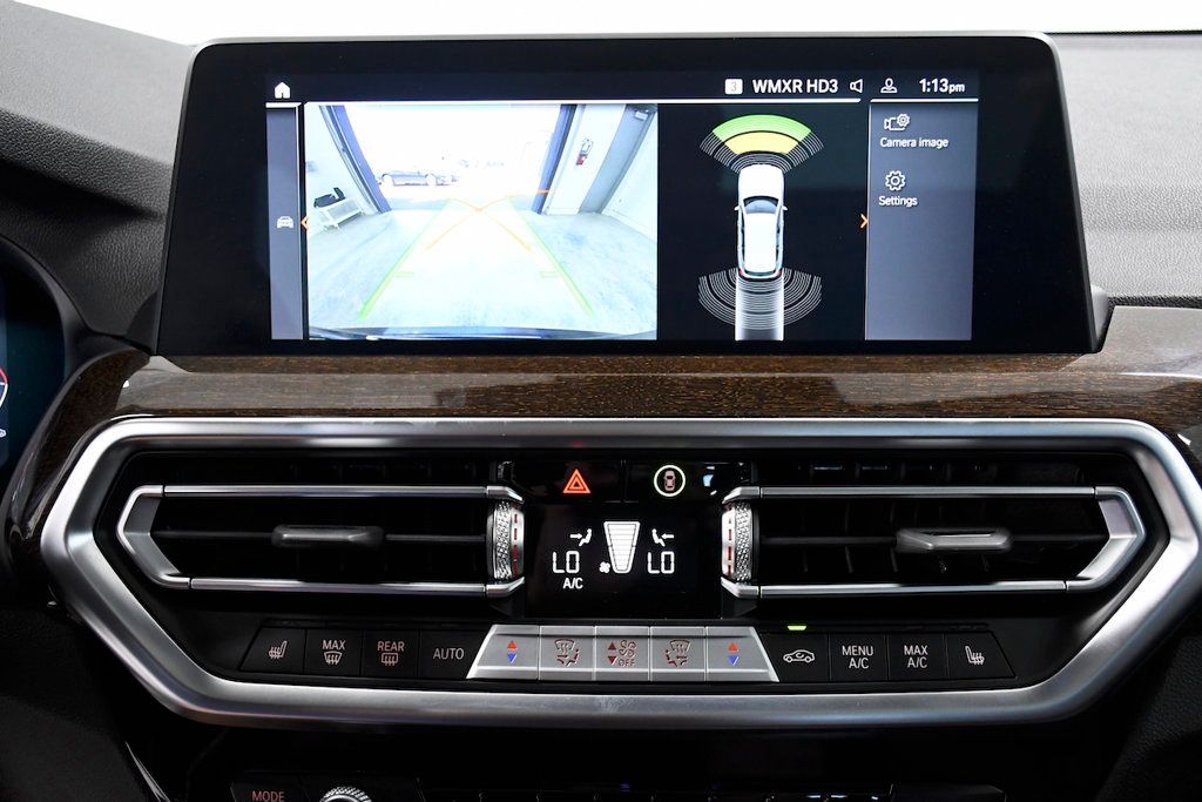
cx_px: 601
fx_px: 1302
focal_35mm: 39
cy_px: 401
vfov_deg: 34.2
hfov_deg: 49.5
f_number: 5
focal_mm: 26
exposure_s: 1/125
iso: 2500
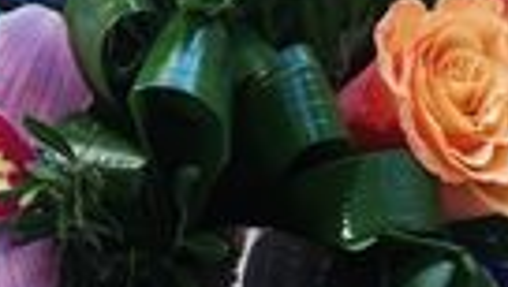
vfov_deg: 13.1
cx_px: 187
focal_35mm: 92
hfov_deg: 23.1
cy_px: 265
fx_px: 1241
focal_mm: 3.95
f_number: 1.8
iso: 64
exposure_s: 1/90
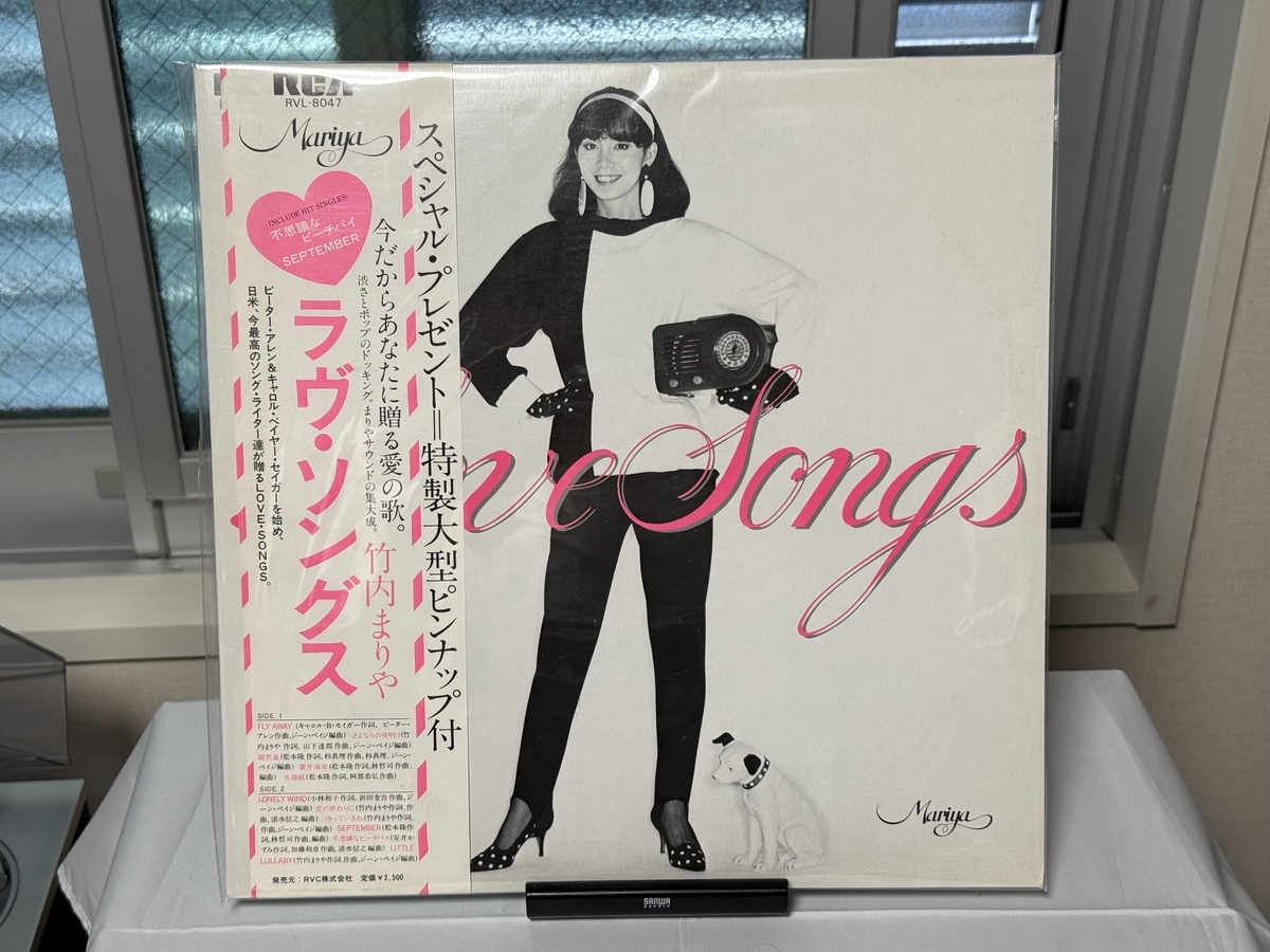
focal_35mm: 48
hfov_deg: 39.7
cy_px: 476
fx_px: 1761
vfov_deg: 30.3
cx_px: 635
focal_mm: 6.76
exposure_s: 1/100
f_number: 1.78
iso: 100
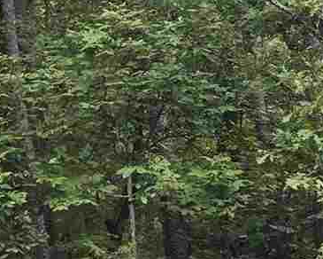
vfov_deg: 8.2
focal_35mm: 189
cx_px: -346
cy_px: 120
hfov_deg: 9.5
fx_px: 1807
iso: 50
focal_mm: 6.3
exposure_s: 1/180
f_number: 1.7
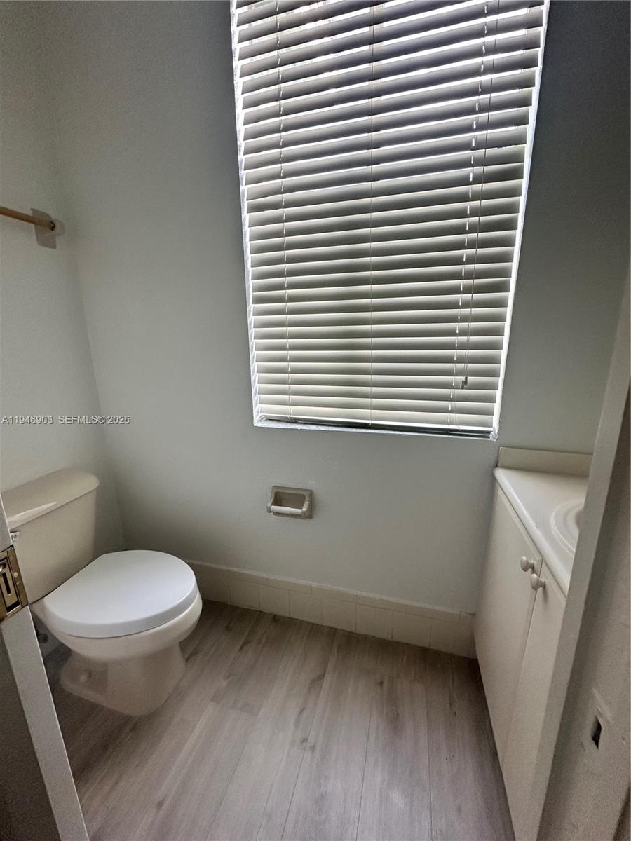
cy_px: 420
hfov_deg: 85.7
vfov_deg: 102.1
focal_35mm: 14
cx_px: 316
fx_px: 340
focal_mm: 2.22
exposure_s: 1/99
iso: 125
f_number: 2.2
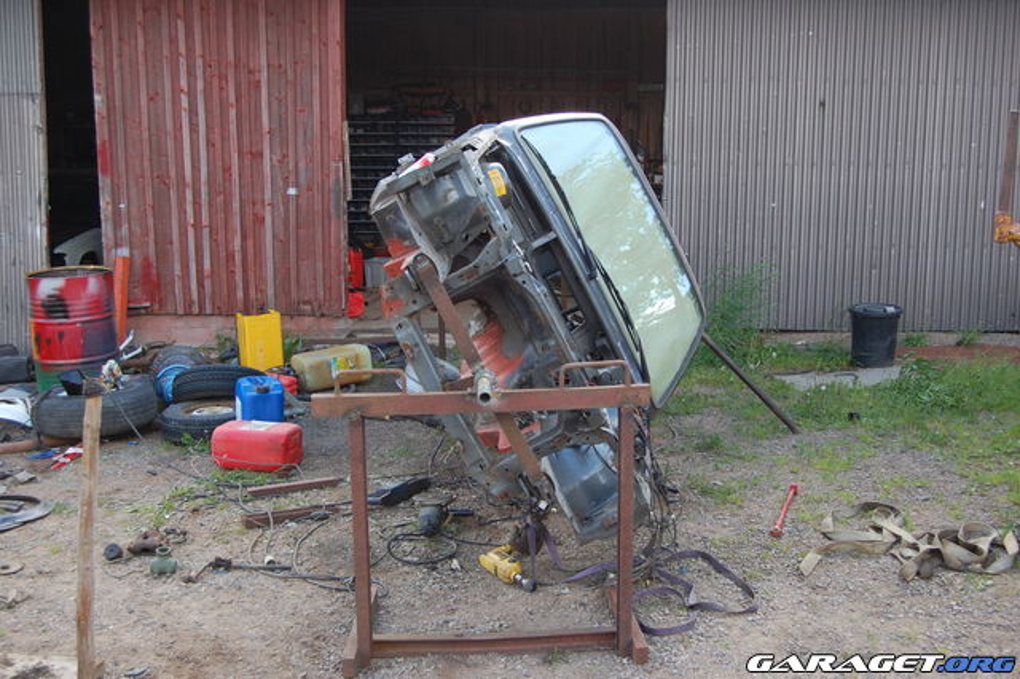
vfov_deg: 34.2
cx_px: 510
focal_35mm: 39
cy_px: 340
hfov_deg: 49.6
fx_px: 1104
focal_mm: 26
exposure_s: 1/125
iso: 280
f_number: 5.6
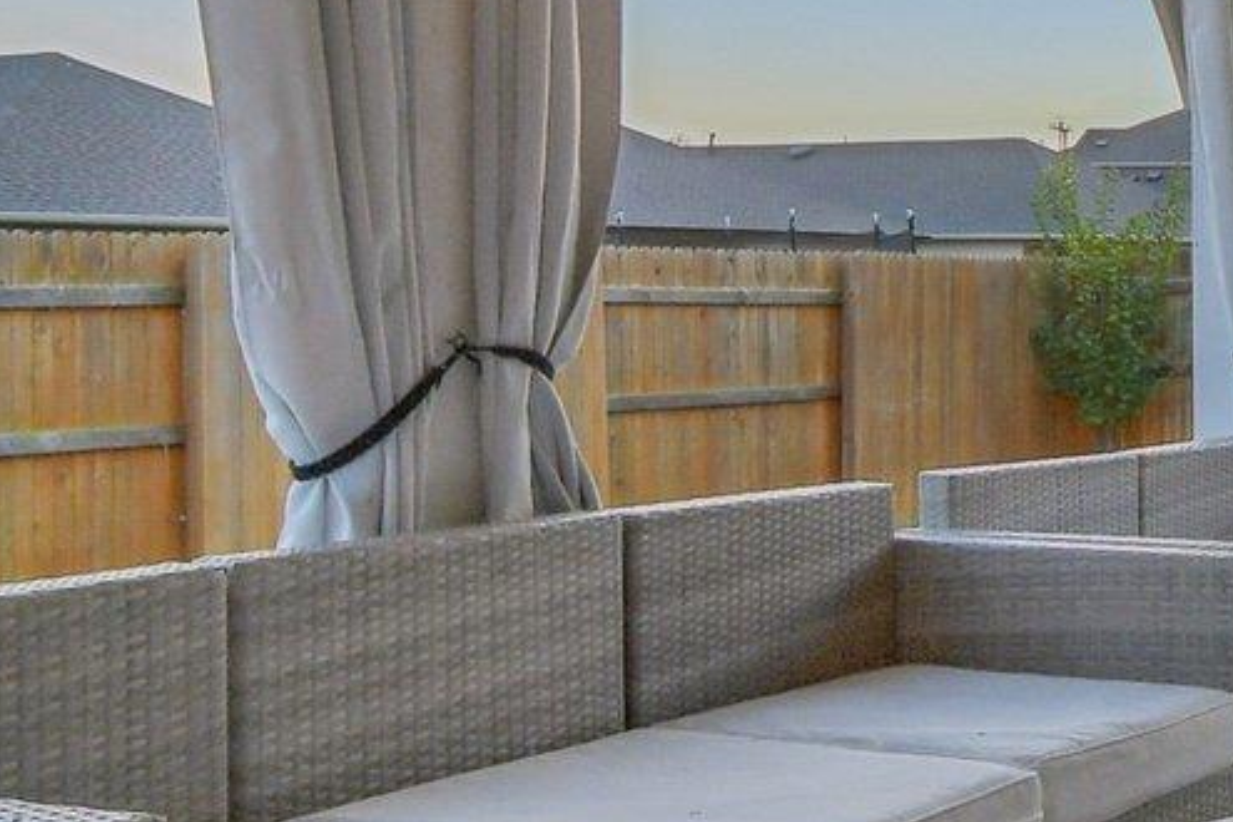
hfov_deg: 29.0
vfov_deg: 21.8
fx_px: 2123
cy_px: 233
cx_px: 1385
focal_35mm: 62
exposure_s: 1/125
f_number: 8
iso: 400
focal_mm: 10
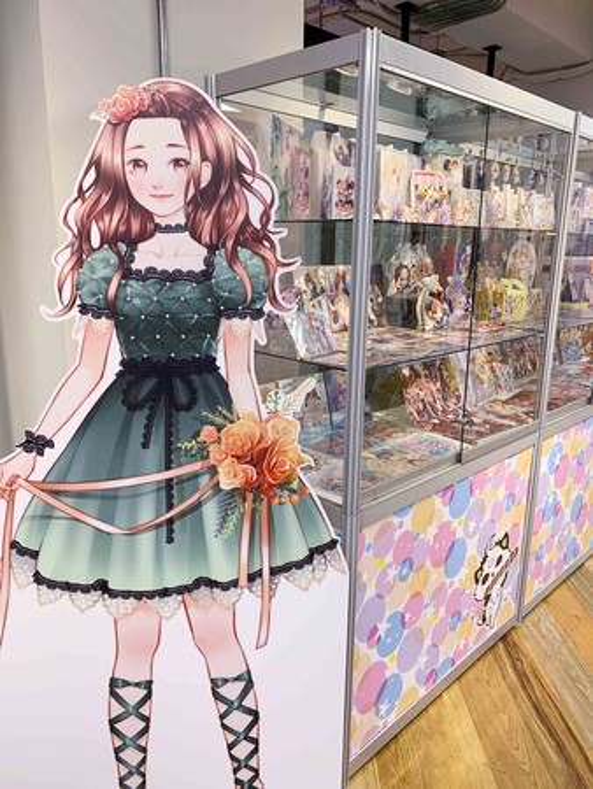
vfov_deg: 67.3
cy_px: 394
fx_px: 593
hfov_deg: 53.1
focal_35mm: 26
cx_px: 296
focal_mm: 4.25
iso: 80
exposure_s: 1/49
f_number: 1.8
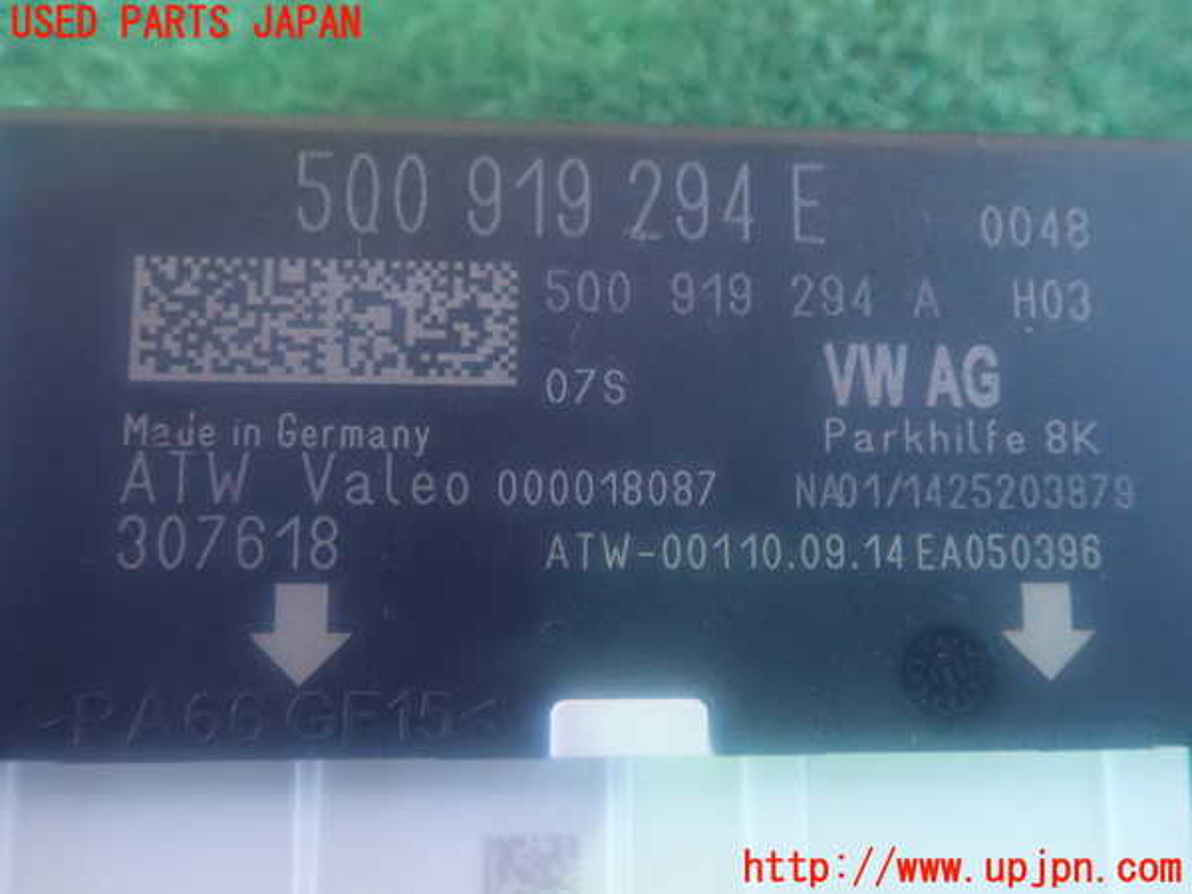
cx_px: 596
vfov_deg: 46.8
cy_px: 447
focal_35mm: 30
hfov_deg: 60.0
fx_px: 1033
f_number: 2.3
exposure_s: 1/13
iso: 1600
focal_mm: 5.5
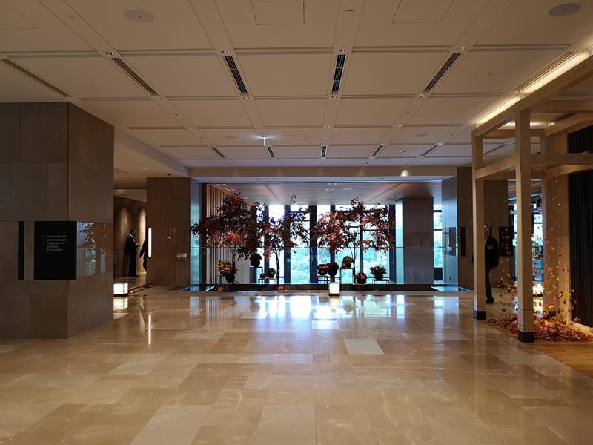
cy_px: 222
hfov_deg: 65.3
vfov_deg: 51.4
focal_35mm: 27
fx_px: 463
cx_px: 296
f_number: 1.8
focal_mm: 3.95
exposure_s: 1/40
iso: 160
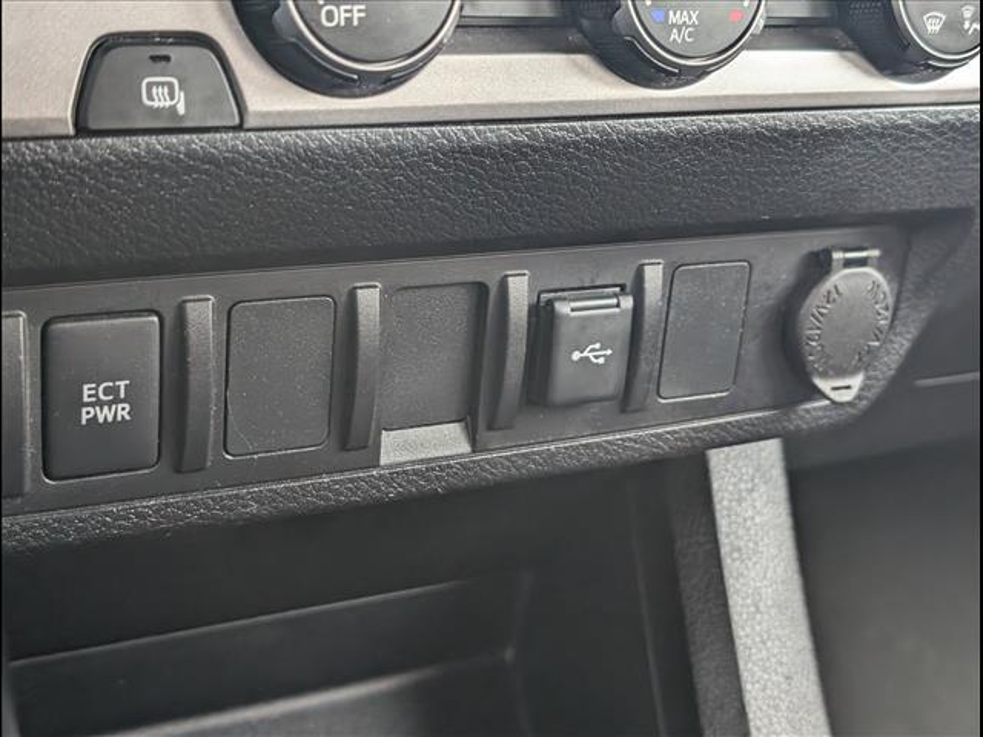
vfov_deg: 29.7
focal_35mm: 49
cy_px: 368
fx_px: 1391
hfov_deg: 38.9
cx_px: 492
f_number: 1.68
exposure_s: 1/94.3
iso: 369
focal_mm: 6.9
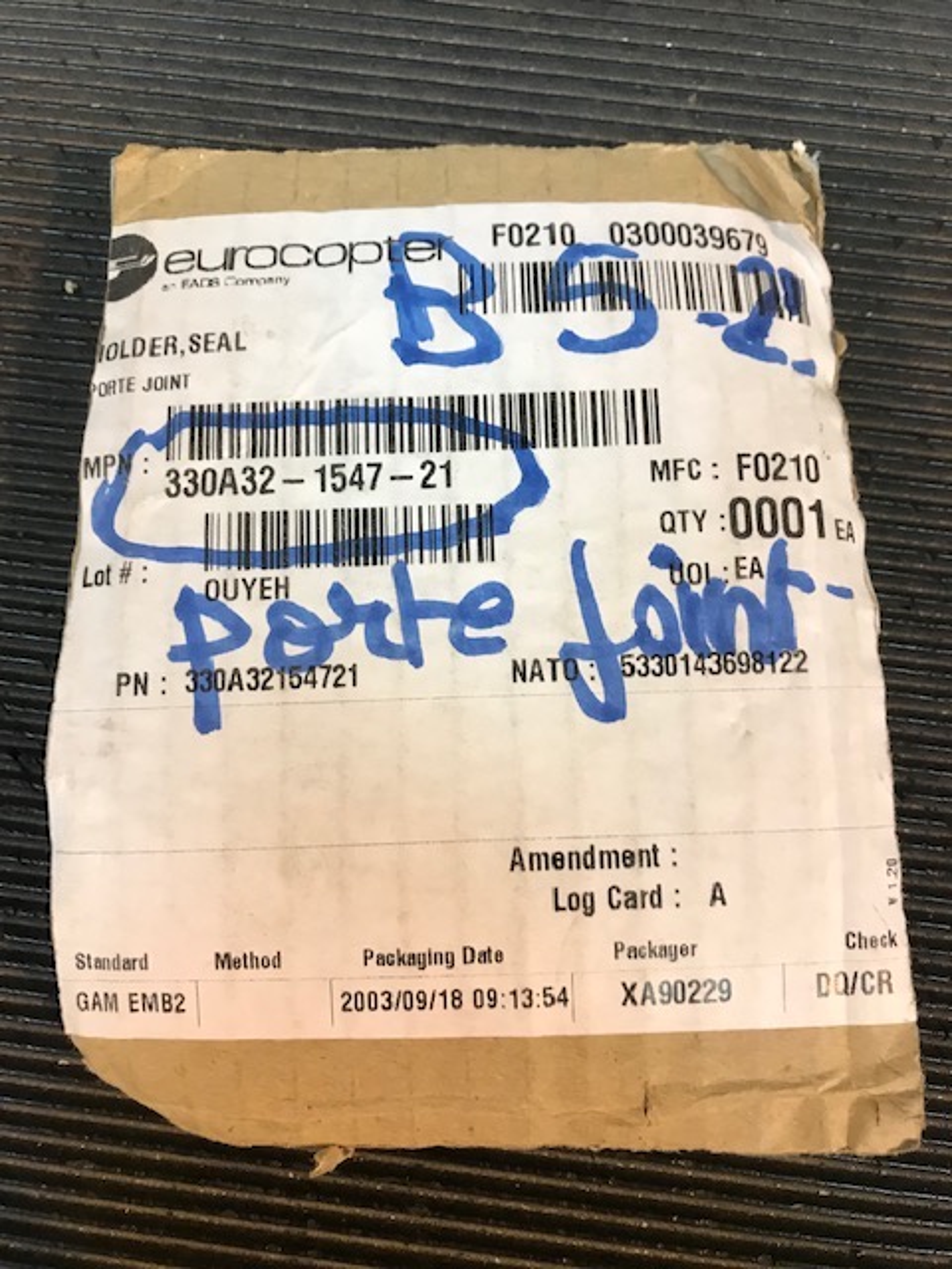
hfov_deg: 49.7
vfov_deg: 63.4
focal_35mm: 28
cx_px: 476
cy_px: 634
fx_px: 1027
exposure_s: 1/25
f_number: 1.8
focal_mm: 3.99
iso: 32
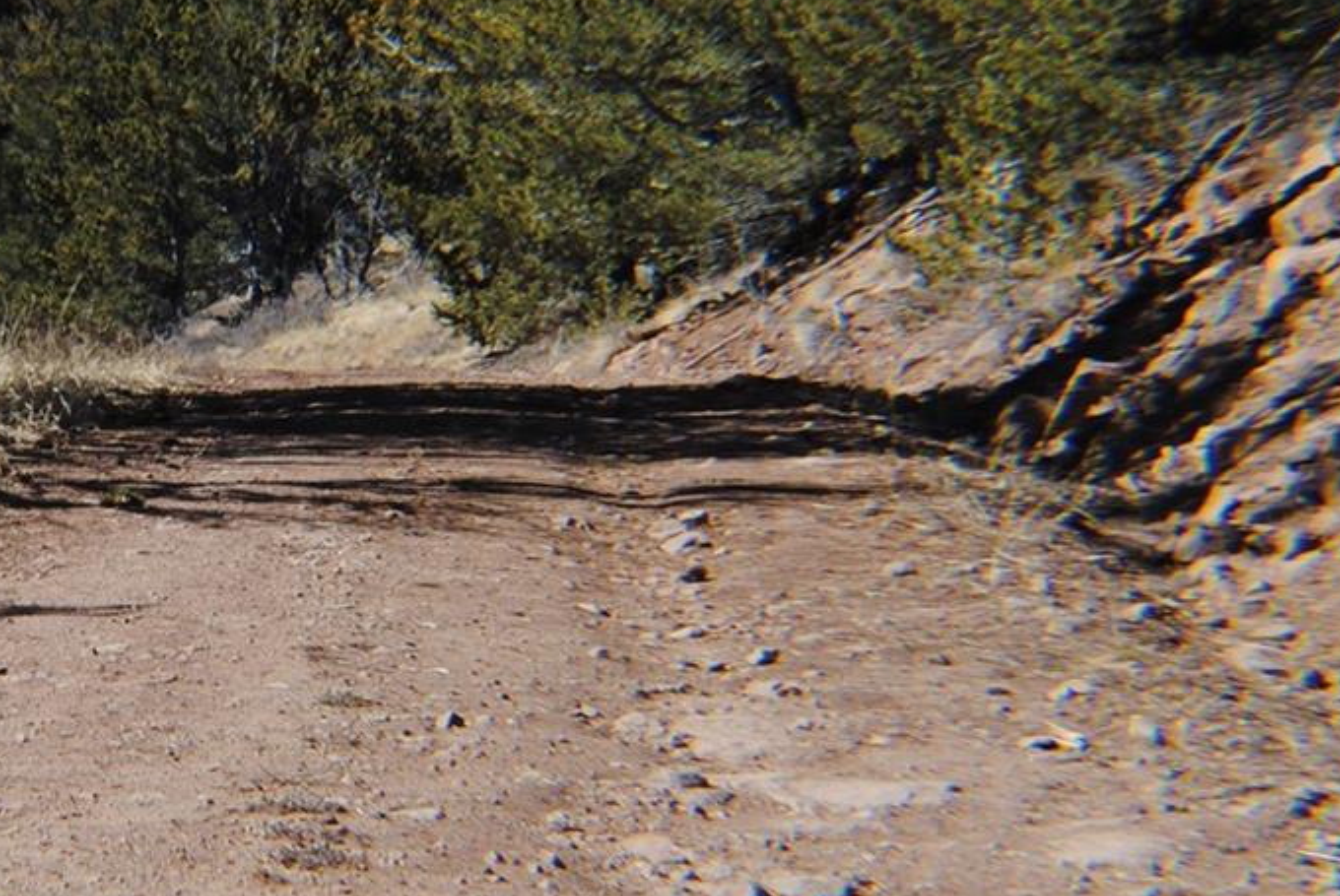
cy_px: 518
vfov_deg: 10.8
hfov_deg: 15.8
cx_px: 8
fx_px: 4732
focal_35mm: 127
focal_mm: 36
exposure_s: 1/200
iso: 100
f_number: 7.1
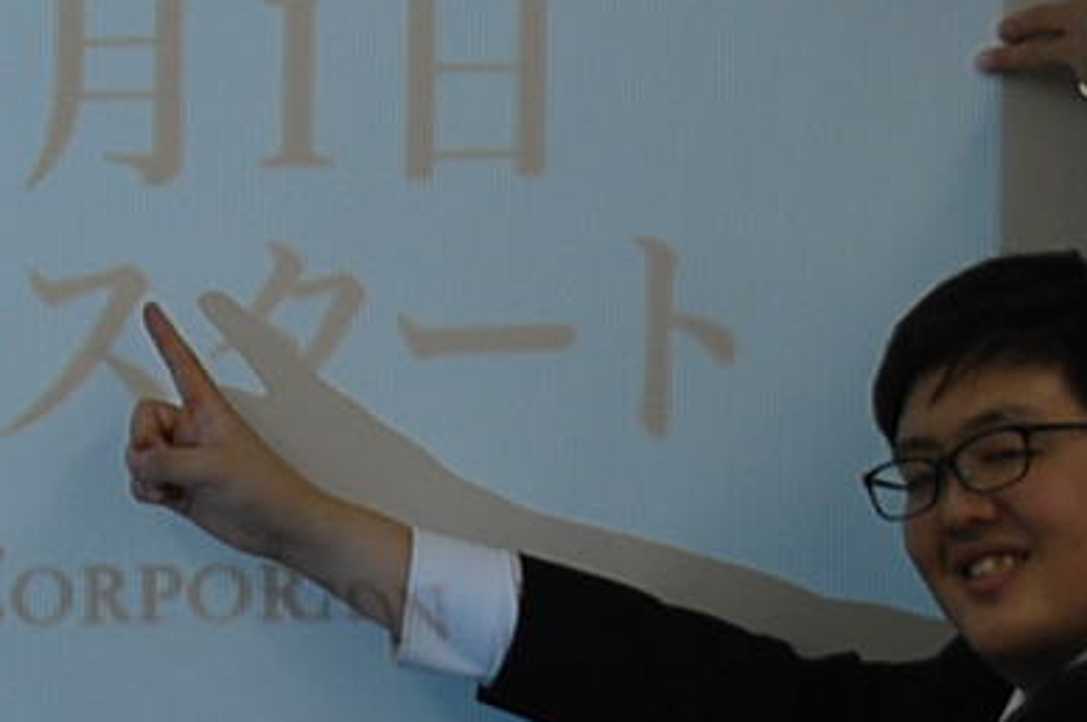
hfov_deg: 8.8
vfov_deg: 6.0
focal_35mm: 225
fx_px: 6788
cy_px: -481
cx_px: -768
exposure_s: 1/60
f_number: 4.8
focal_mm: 30
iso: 200
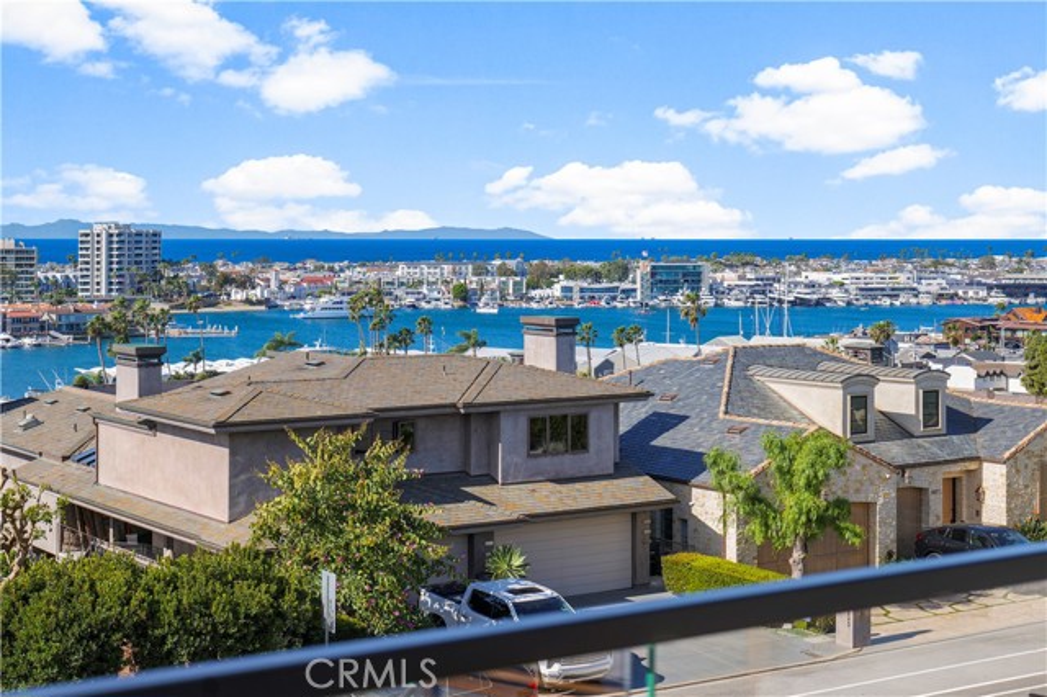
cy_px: 348
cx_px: 524
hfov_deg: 33.4
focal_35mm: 60
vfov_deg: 22.6
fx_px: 1744
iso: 100
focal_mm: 60
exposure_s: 1/320
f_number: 8
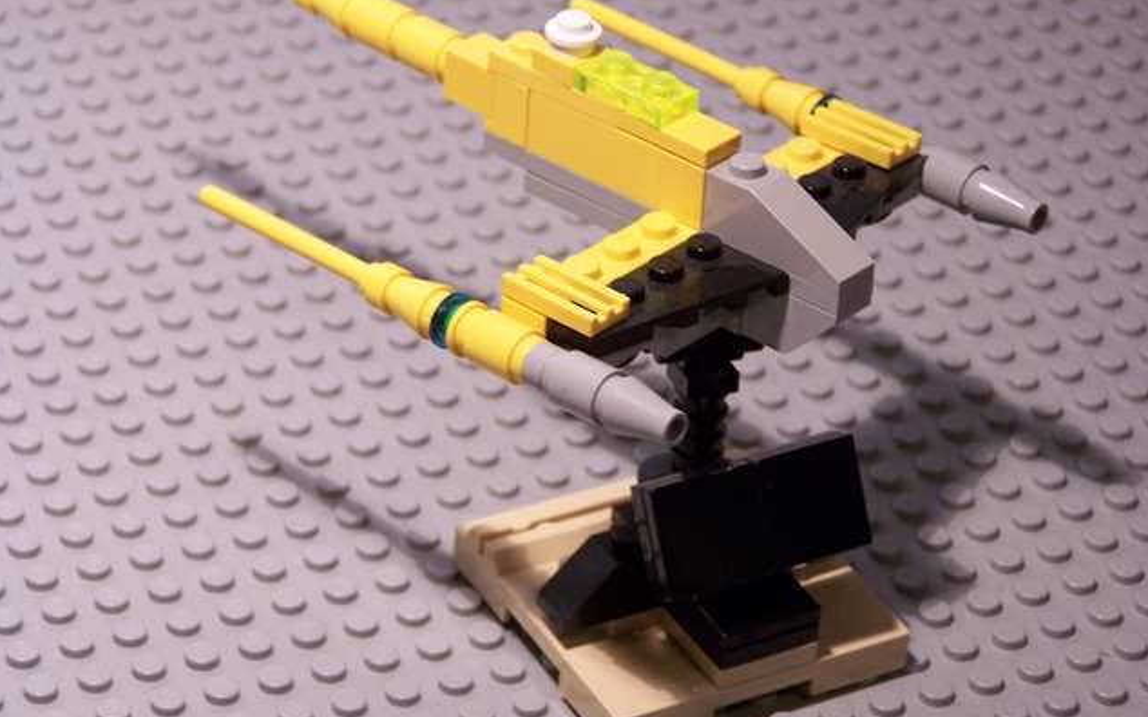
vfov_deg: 9.6
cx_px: 574
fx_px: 4286
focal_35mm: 137
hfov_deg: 15.3
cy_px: 315
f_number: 3.2
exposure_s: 1/30
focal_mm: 21.2
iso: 140
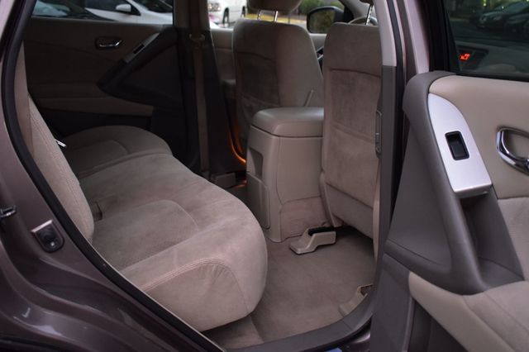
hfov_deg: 53.2
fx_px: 529
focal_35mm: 36
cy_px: 176
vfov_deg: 36.8
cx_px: 264
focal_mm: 24
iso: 1600
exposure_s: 1/8
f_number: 3.8
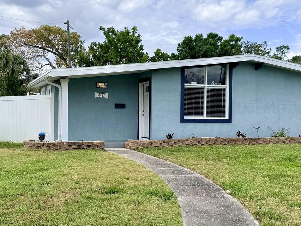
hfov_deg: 42.0
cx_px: 134
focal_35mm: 45
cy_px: 120
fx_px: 391
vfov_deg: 32.2
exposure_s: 1/6173
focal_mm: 6.76
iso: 80
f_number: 1.78
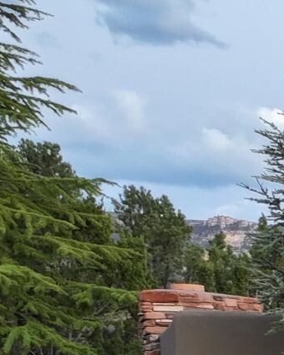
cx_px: 987
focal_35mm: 163
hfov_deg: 7.6
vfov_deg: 10.5
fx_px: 1712
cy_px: 781
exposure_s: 1/15
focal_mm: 12.29
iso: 280
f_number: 2.8
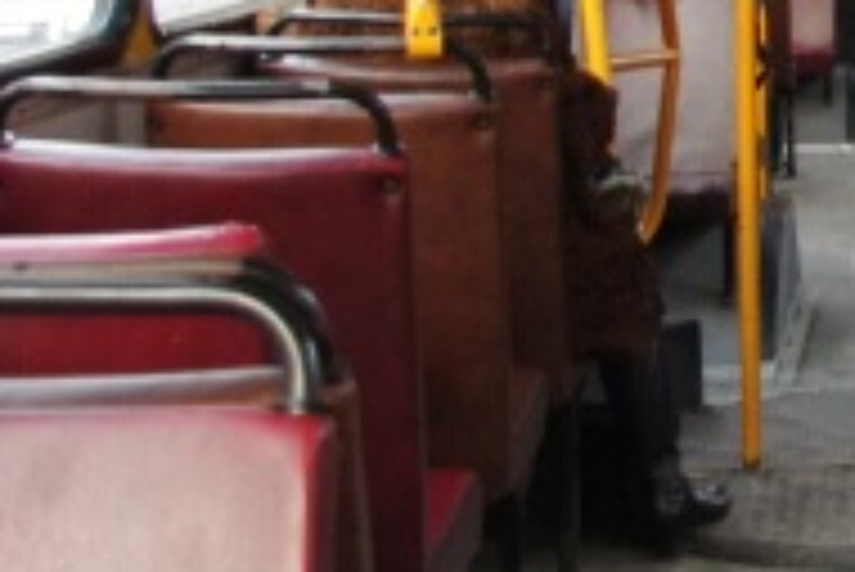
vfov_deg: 10.6
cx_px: 1346
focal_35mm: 128
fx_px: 3042
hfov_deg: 14.7
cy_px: -108
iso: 1250
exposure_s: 1/50
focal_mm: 18
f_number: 3.5
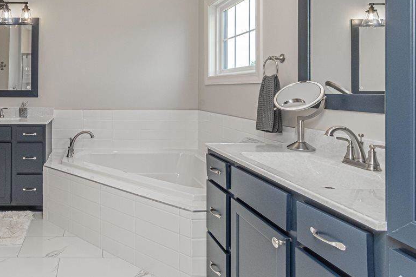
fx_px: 289
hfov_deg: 65.7
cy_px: 87
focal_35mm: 25
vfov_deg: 50.1
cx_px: 89
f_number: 13
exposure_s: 1/60
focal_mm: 10
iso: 450
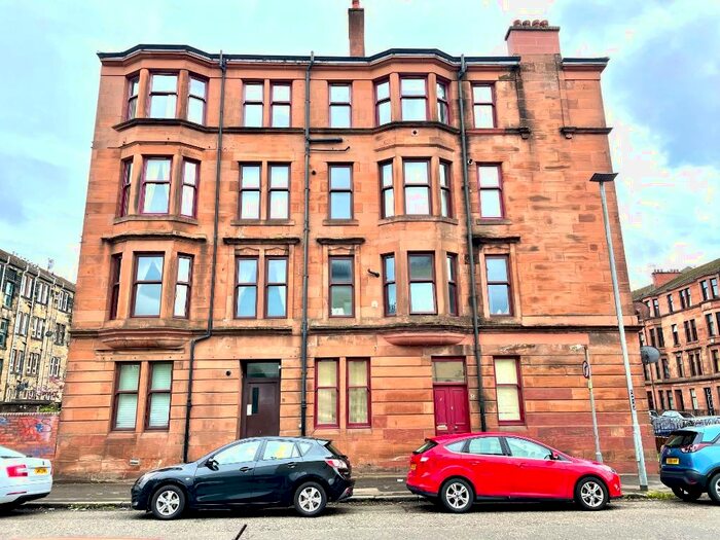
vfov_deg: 53.1
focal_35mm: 26
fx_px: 541
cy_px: 270
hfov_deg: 67.3
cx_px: 360
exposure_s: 1/1014
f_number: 1.6
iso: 32
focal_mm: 4.2
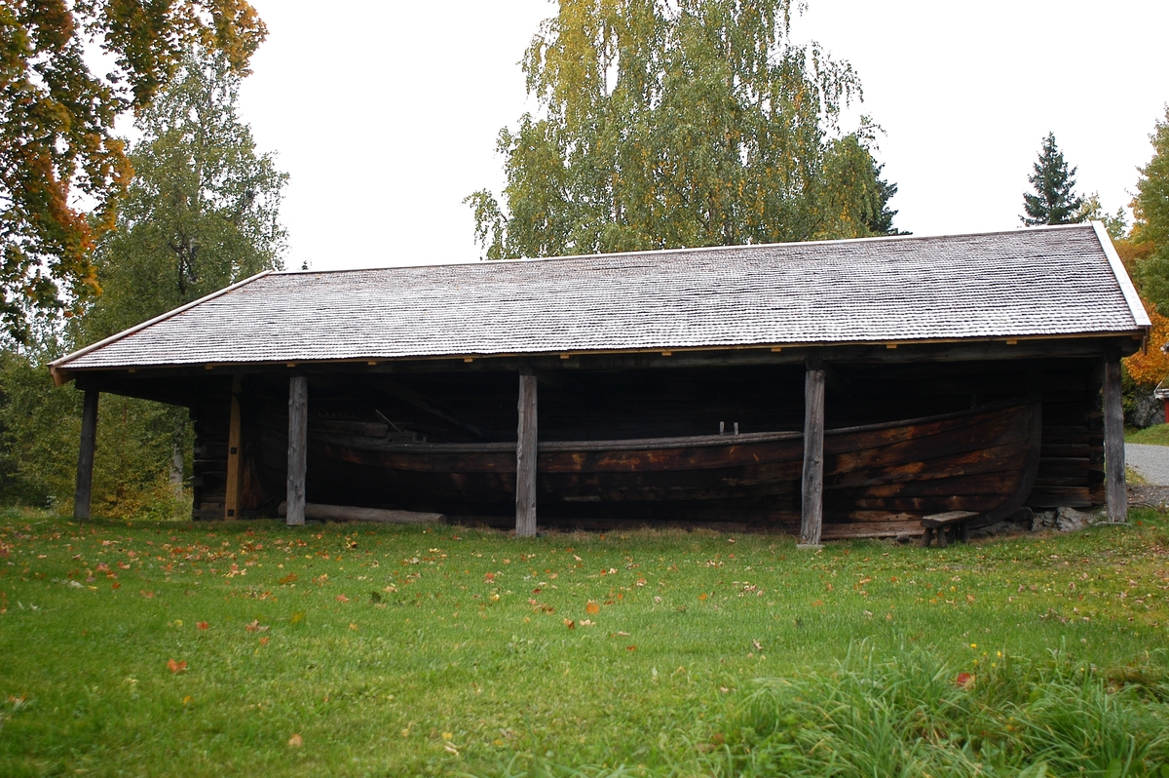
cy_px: 389
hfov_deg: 53.2
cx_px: 584
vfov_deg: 36.8
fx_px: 1168
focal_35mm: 36
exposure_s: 1/160
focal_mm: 24
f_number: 2.8
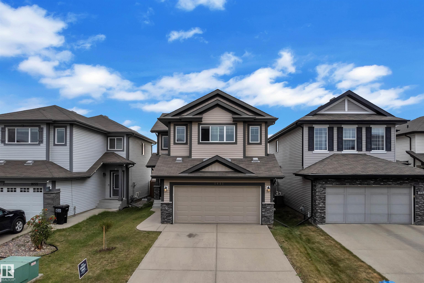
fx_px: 259
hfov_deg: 78.6
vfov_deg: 57.2
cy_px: 142
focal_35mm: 22
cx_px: 212
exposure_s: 1/1500
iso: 110
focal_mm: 8.38
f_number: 2.4
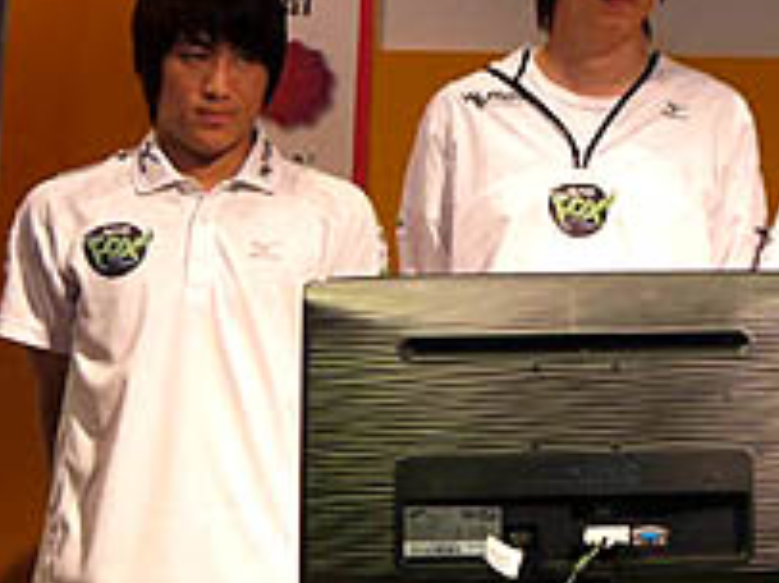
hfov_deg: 18.5
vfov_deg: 14.6
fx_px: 2272
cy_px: 130
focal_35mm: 101
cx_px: 932
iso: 200
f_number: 4.3
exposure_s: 1/60
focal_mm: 21
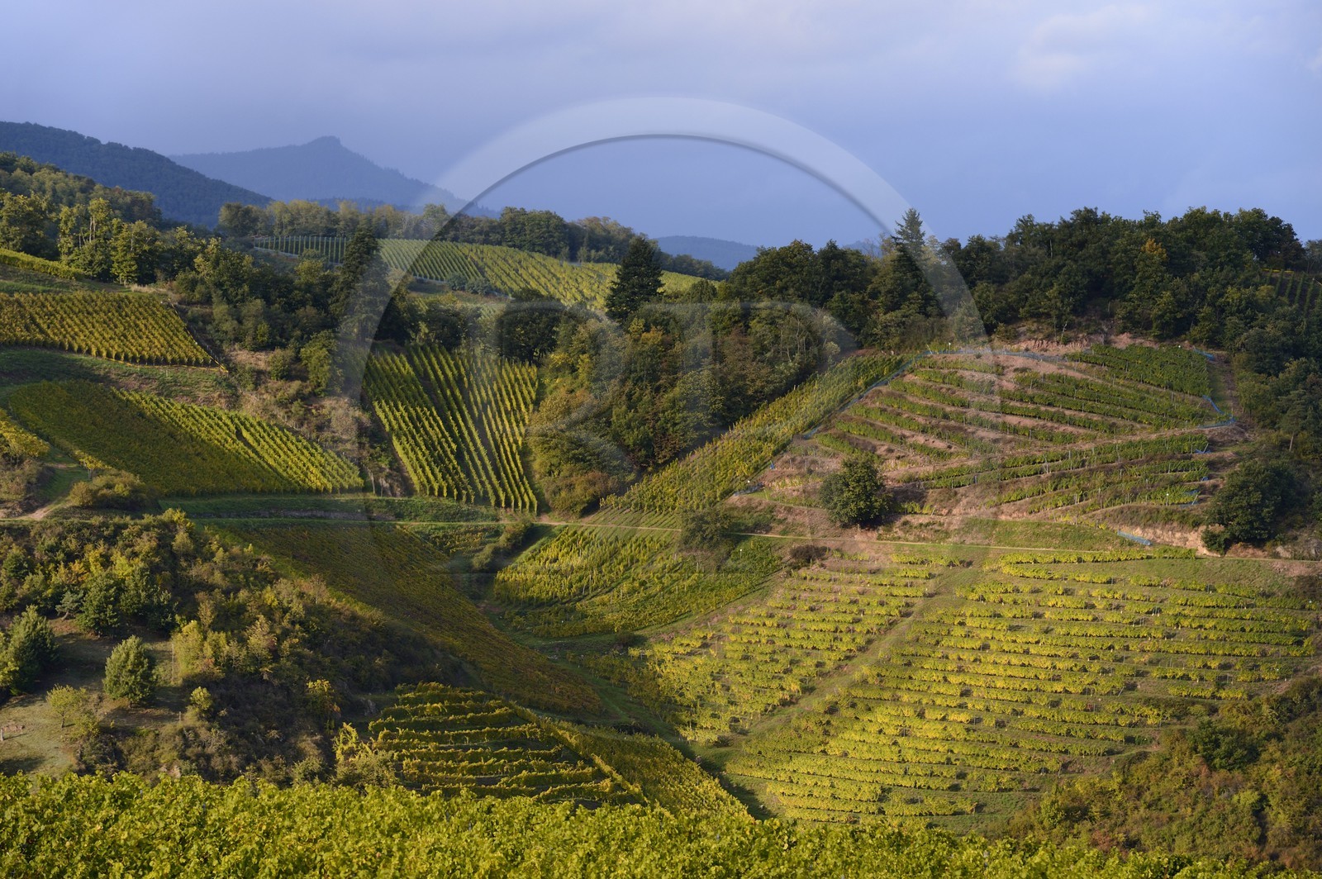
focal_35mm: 150
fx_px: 5504
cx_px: 661
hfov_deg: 13.7
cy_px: 440
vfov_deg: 9.1
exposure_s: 1/200
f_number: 8
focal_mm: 150
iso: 200
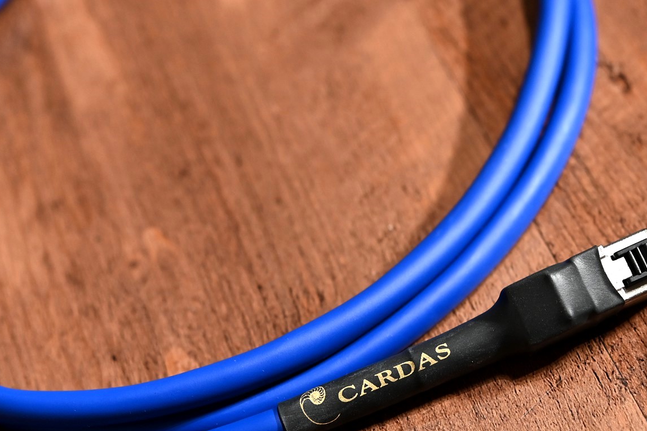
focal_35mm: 107
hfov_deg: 19.0
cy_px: 213
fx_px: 1922
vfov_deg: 12.8
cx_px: 460
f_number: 4
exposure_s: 1/60
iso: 1600
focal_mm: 60
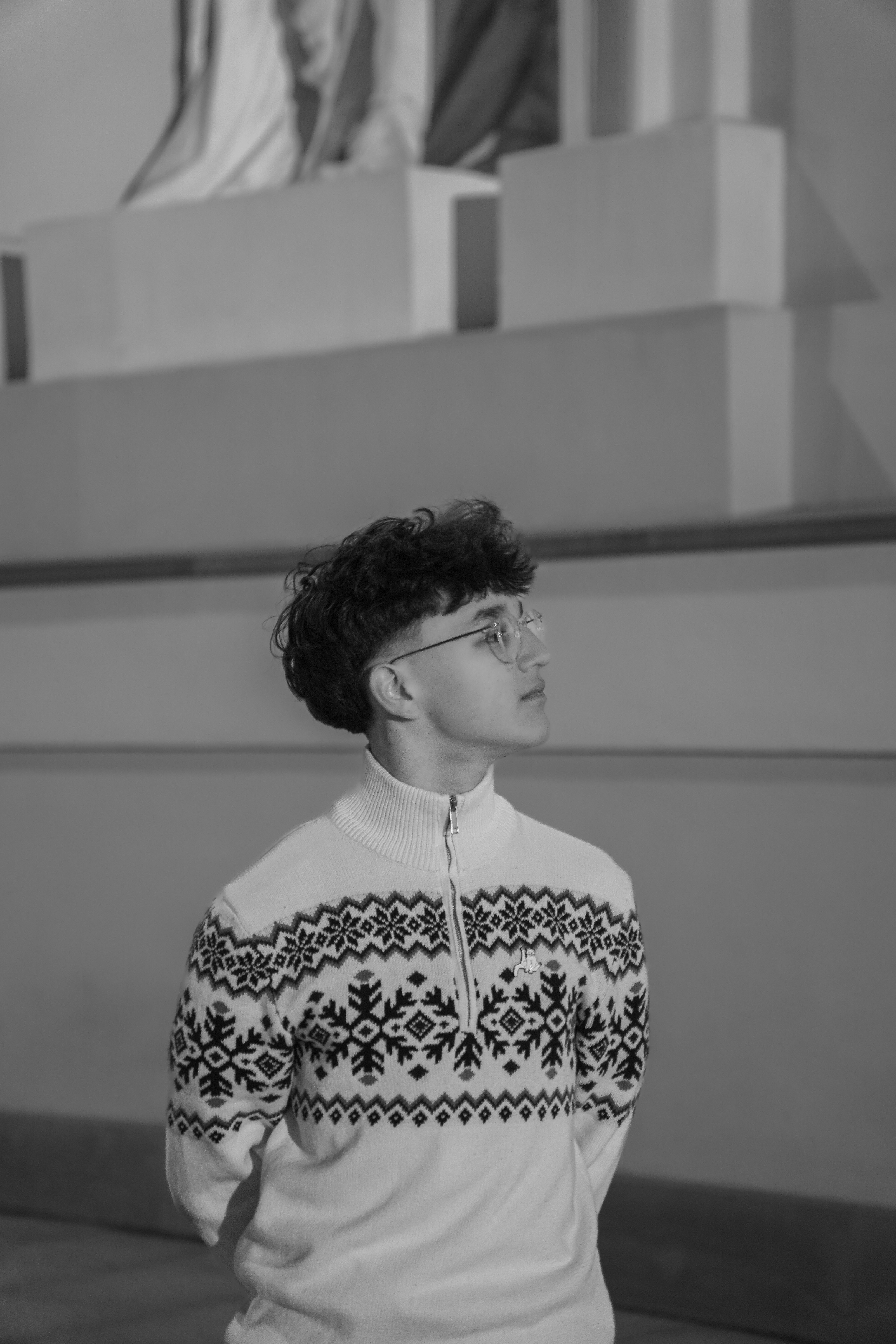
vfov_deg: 23.0
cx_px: 448
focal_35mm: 88
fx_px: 3304
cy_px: 672
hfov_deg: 15.4
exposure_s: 1/13
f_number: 2.8
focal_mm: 59
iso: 400
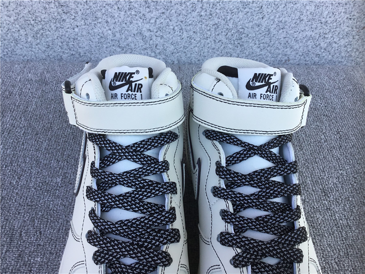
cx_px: 182
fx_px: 327
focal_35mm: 31
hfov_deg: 58.4
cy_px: 137
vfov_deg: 45.4
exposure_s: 1/390
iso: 25
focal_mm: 3.3
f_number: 2.4
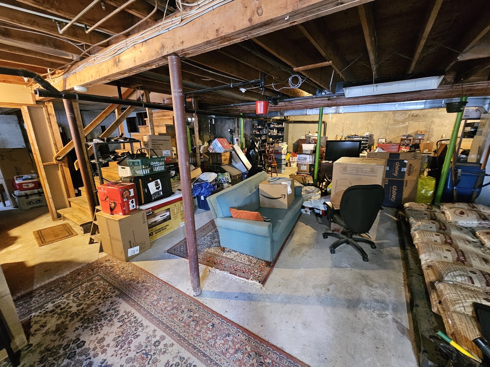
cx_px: 245
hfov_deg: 106.2
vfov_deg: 89.9
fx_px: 184
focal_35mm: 13
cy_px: 184
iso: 1250
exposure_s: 1/24
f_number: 2.2
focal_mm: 2.2
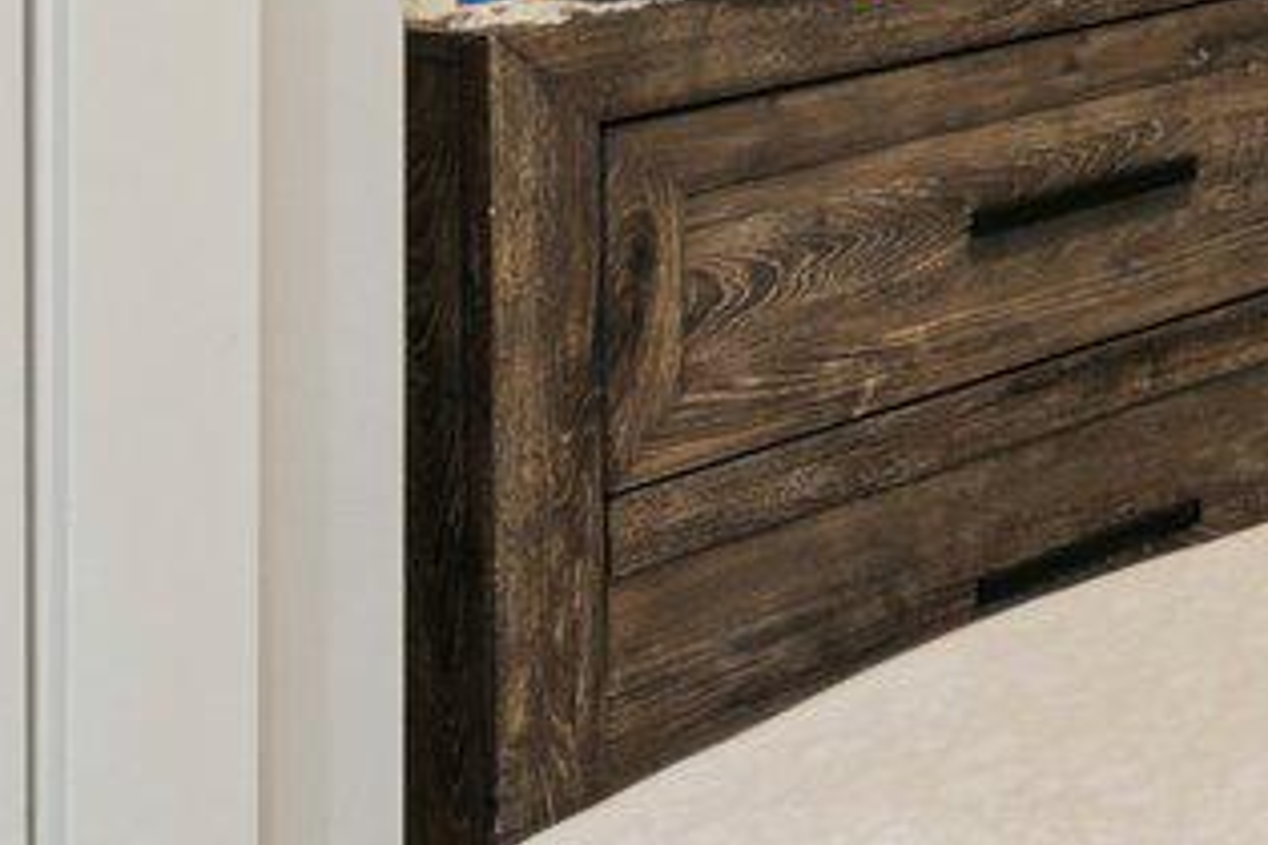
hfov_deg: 14.7
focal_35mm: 91
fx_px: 3205
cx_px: 3007
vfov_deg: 13.4
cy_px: -718
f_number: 8
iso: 400
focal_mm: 14
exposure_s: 1/5
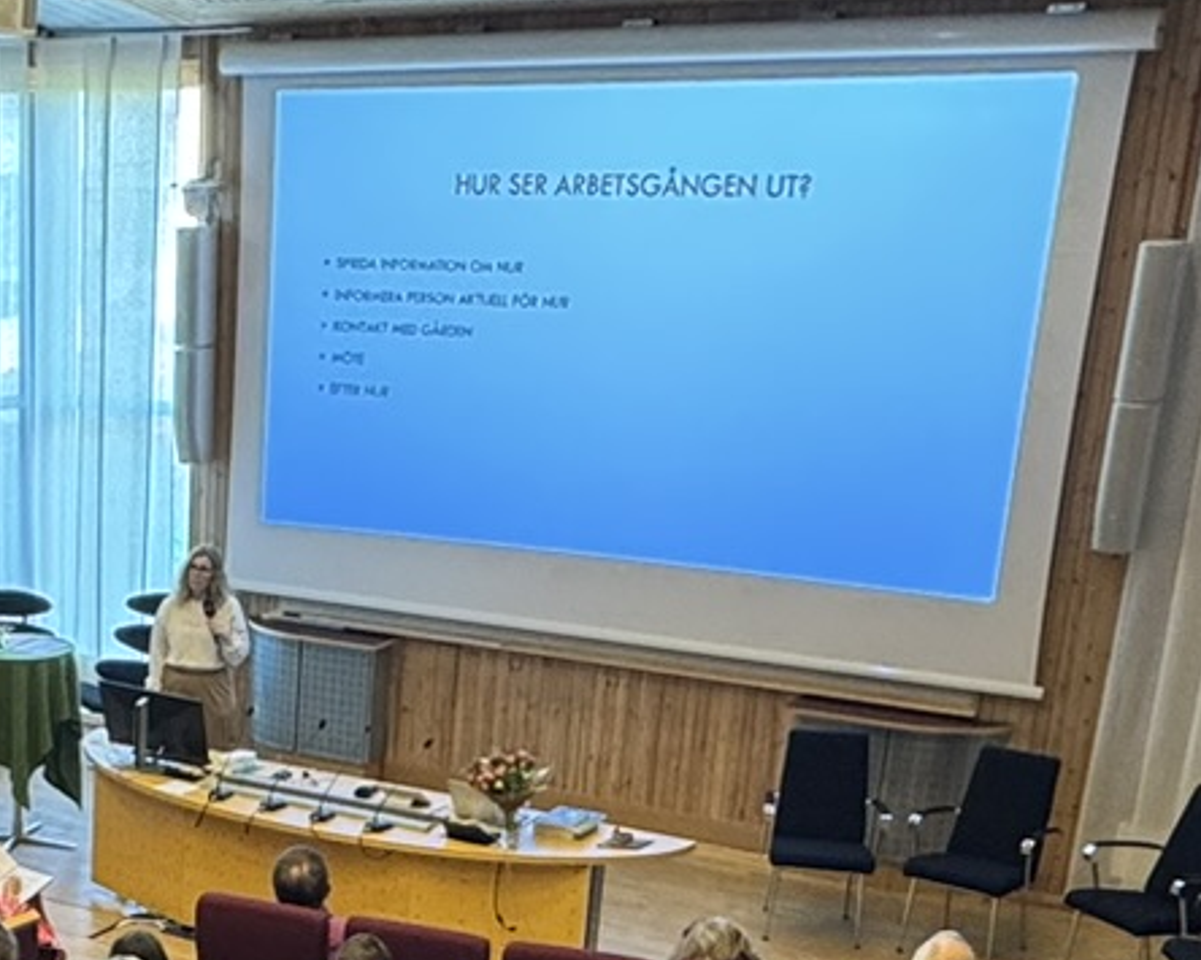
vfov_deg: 23.4
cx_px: -114
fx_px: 2239
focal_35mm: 63
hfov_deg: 27.5
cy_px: 914
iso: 250
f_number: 2.2
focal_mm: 2.22
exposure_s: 1/50
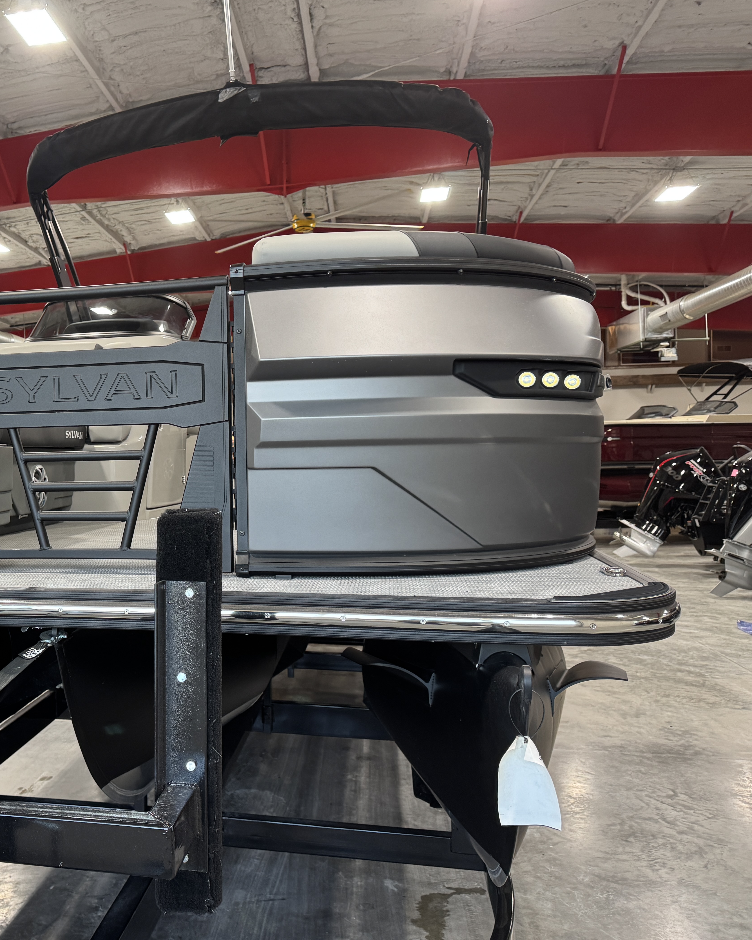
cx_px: 141
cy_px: 465
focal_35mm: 32
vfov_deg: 55.7
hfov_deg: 43.4
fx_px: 890
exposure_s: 1/73
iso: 200
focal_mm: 6.76
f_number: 1.78
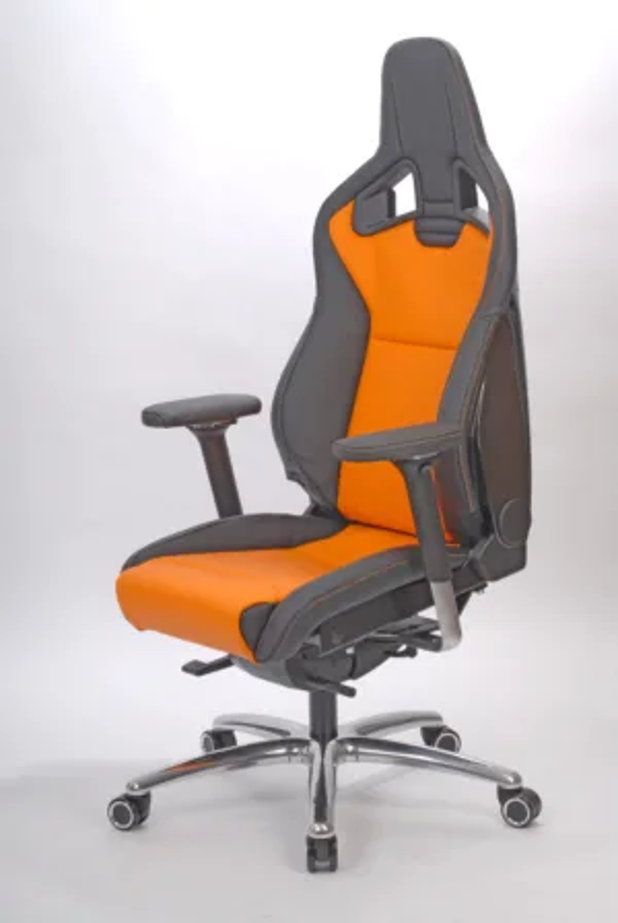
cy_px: 462
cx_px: 309
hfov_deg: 18.2
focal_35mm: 75
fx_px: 1925
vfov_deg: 27.0
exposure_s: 1/250
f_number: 13
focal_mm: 50
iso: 100
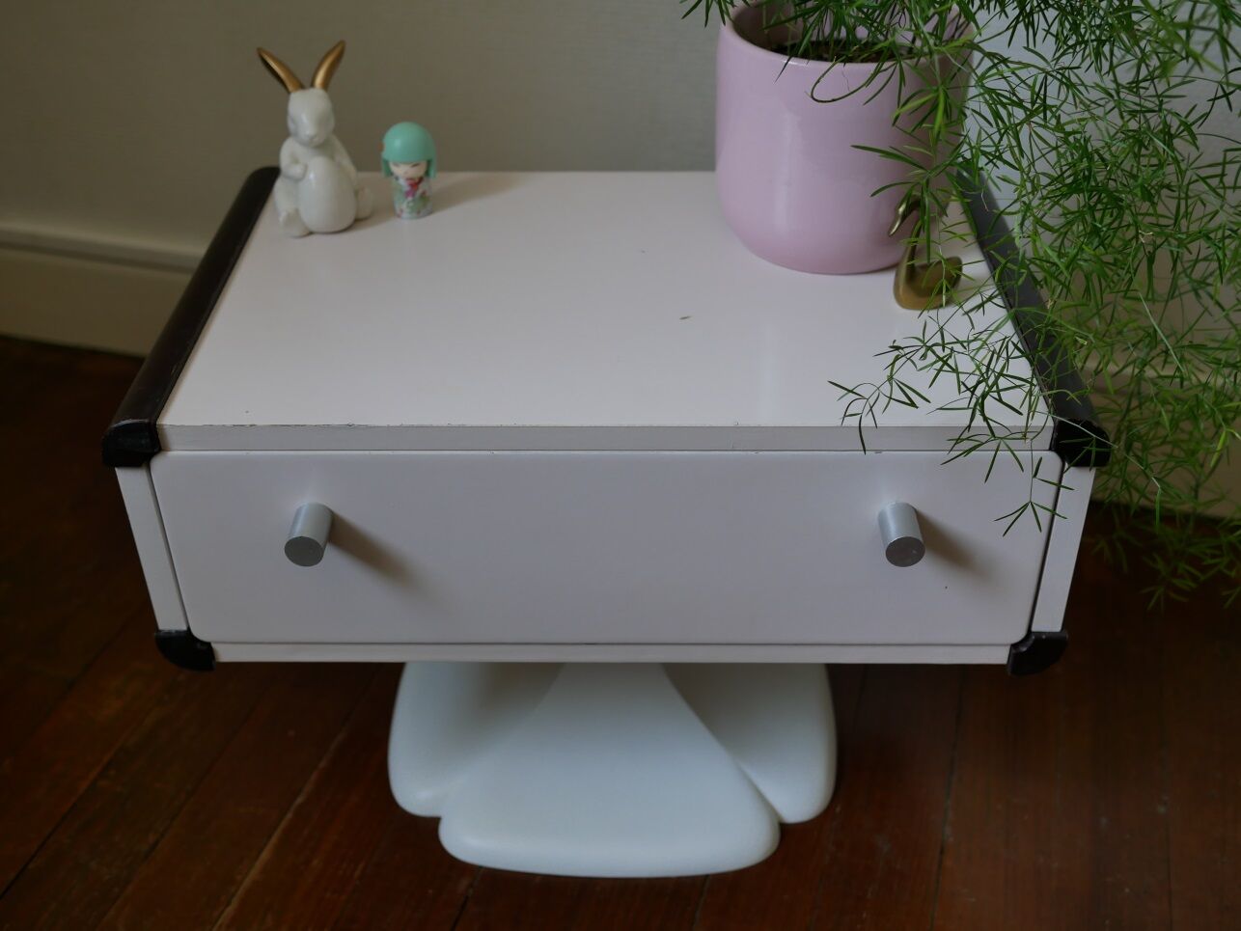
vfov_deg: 36.0
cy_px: 466
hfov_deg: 46.8
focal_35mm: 40
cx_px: 620
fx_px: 1434
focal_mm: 20
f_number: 2.2
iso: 200
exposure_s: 1/200
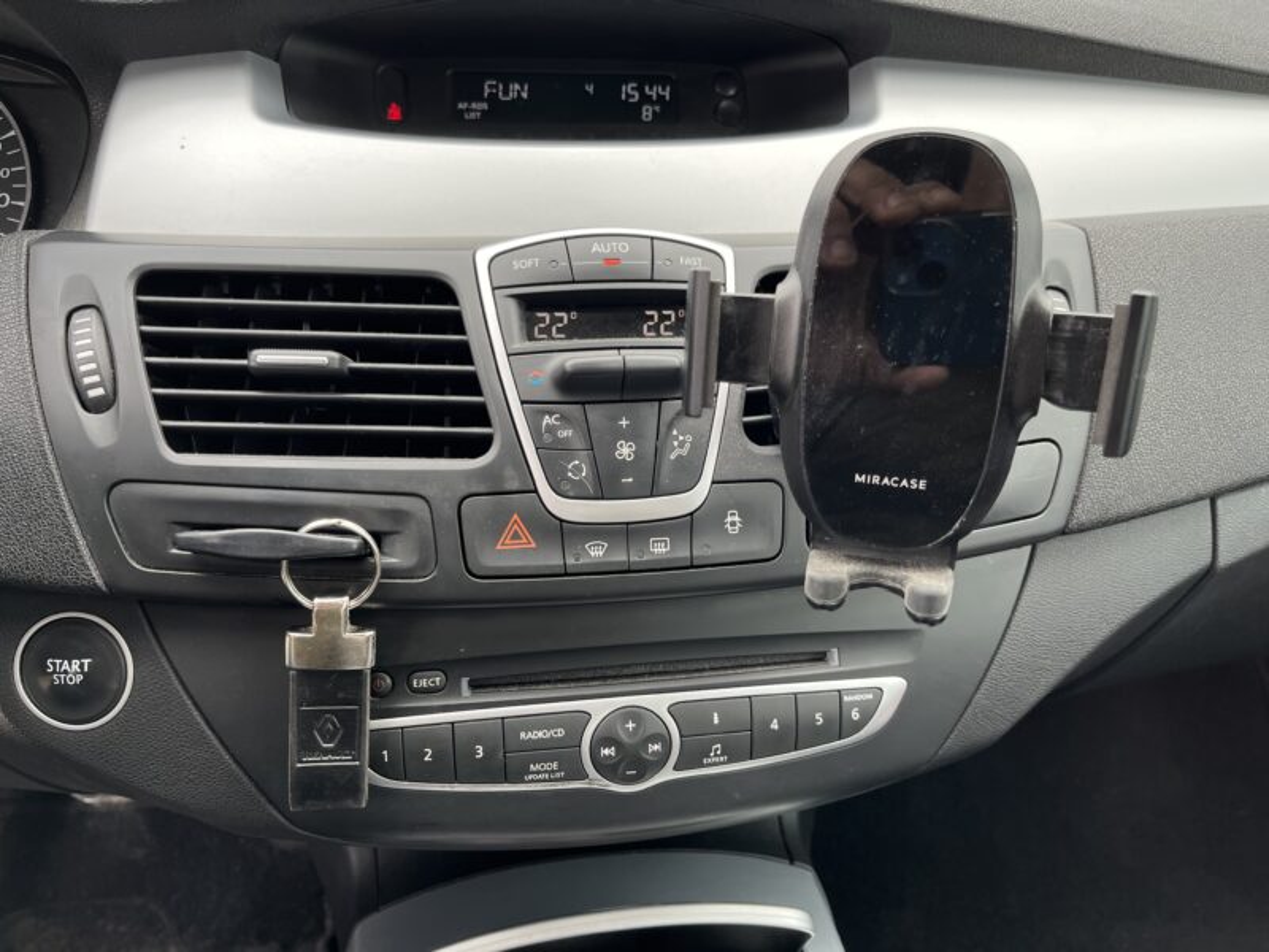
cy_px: 476
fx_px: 953
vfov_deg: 53.1
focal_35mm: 26
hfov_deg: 67.3
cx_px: 634
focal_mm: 5.1
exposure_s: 1/121
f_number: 1.6
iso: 64
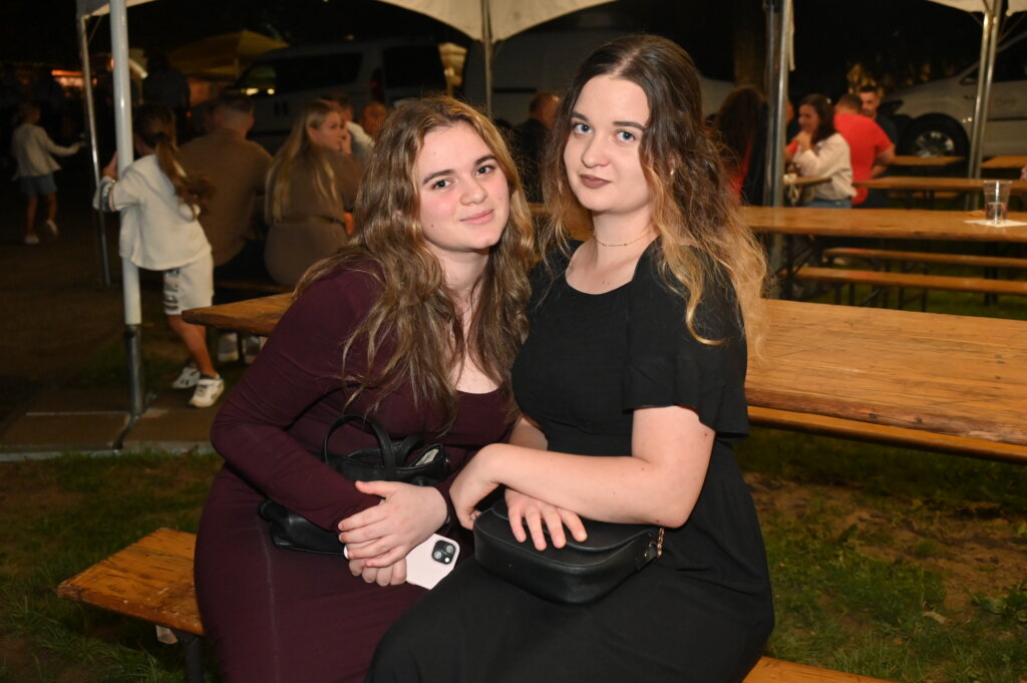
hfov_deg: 48.5
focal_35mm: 40
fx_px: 1140
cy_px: 342
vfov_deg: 33.3
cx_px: 514
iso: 6400
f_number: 5
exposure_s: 1/60
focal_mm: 40
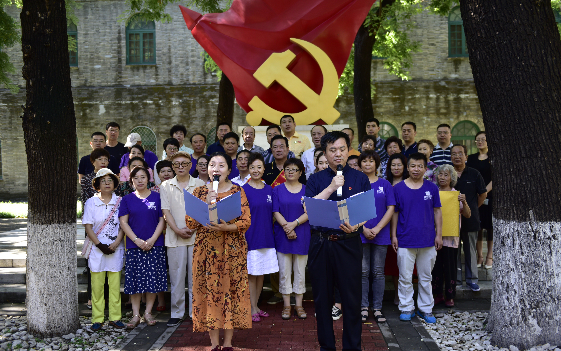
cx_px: 282
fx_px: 566
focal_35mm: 37
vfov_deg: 34.4
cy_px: 173
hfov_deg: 52.7
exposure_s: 1/125
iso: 140
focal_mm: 36
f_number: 2.8
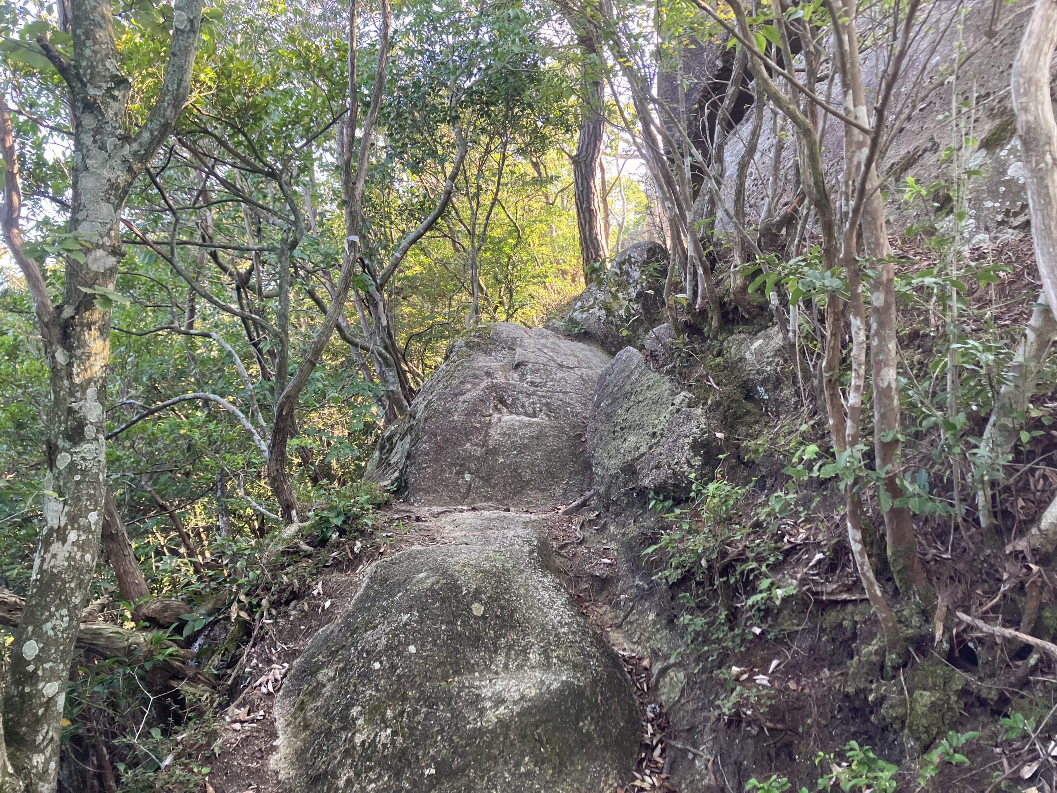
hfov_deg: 63.4
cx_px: 528
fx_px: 855
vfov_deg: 49.7
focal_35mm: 28
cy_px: 396
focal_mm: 3.99
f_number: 1.8
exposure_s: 1/111
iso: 80
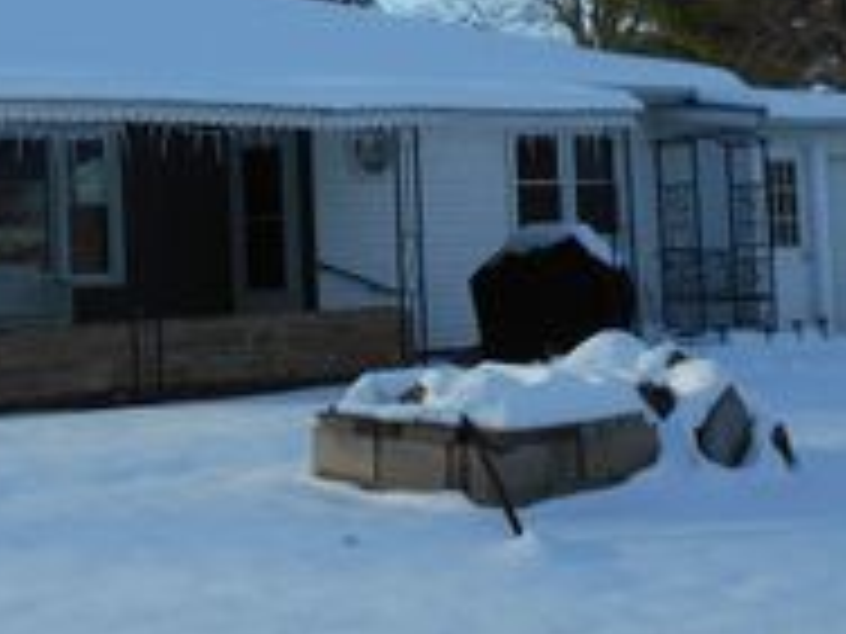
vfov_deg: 17.2
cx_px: 45
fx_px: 2077
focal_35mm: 85
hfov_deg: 22.3
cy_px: 119
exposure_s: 1/1000
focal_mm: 5.8
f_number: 3.6
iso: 80
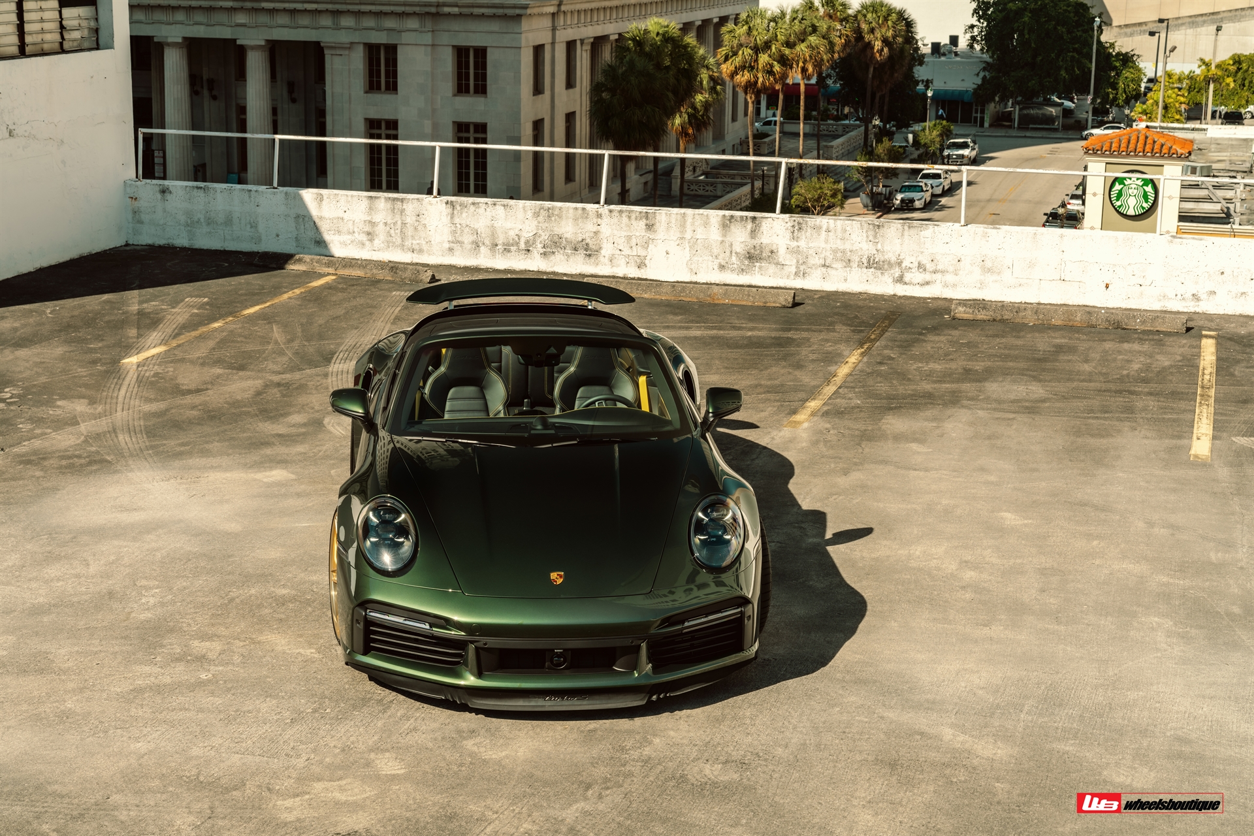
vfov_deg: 23.8
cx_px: 627
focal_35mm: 57
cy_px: 418
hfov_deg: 35.1
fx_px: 1985
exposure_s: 1/160
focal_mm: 57
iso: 100
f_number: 9
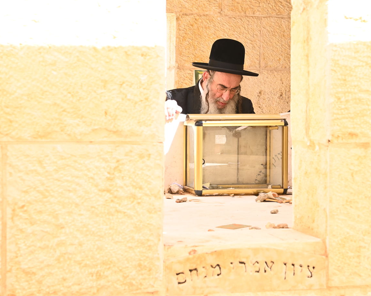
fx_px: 878
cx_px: 218
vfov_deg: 19.2
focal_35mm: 80
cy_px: 148
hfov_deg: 23.8
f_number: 10
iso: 1250
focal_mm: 70
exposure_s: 1/320
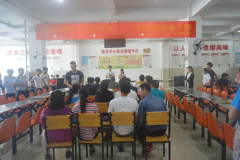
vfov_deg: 43.5
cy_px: 80
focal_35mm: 30
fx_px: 200
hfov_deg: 62.0
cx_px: 120
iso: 1100
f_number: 3.8
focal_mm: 20
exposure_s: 1/60
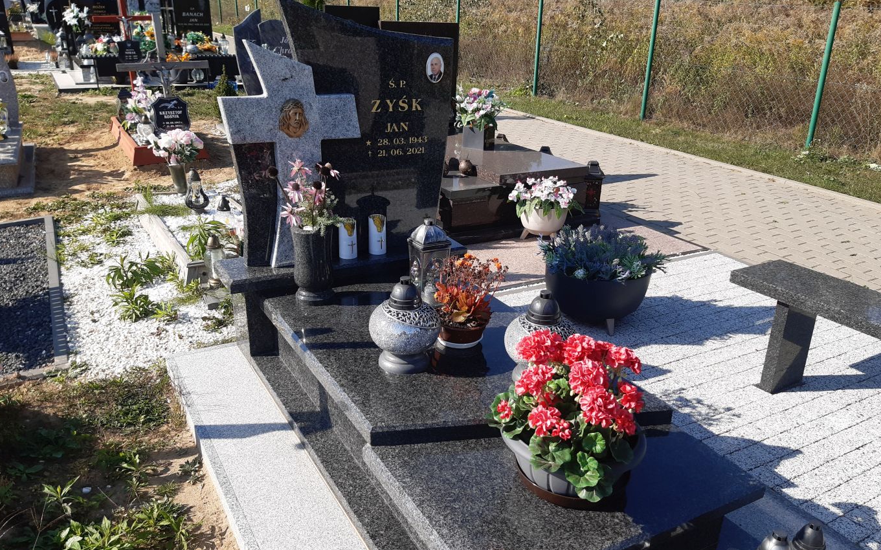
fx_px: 672
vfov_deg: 44.4
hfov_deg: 66.5
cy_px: 314
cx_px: 443
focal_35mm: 28
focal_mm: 3.92
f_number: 1.7
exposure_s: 1/1263
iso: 40
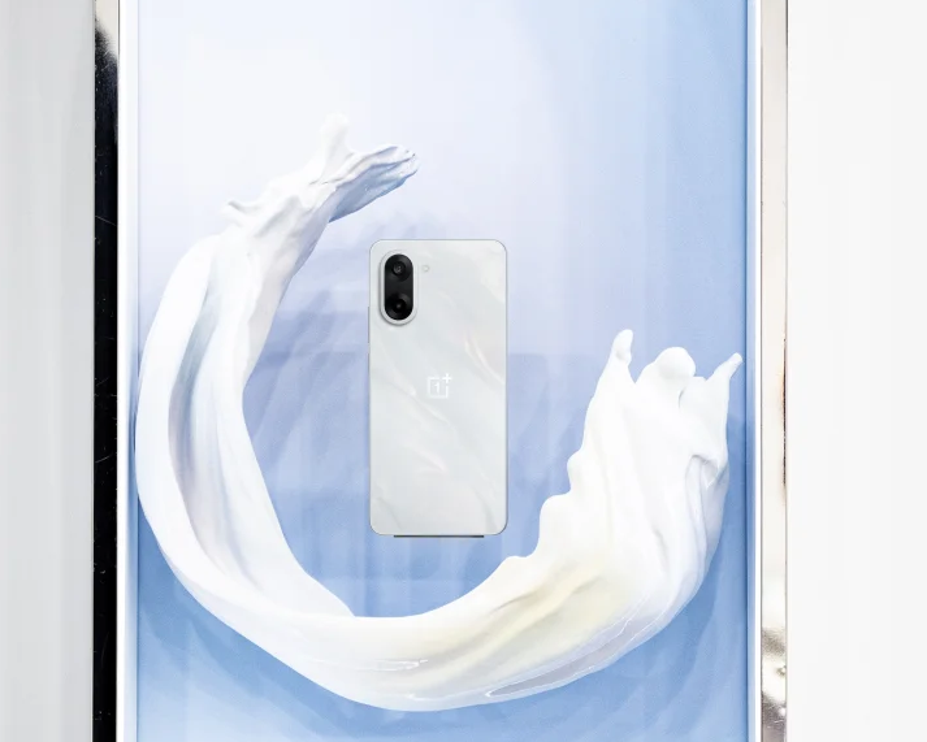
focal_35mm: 211
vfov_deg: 7.3
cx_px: 449
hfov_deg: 9.2
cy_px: 322
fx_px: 5791
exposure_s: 1/50
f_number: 4
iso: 1000
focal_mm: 99
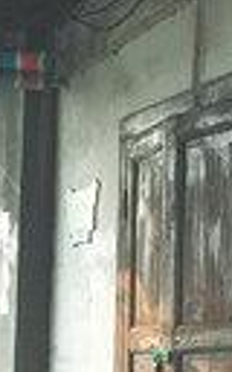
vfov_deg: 14.2
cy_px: 398
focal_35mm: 144
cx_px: 232
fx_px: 1457
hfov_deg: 9.0
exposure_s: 1/100
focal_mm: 4.15
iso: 32
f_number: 2.2
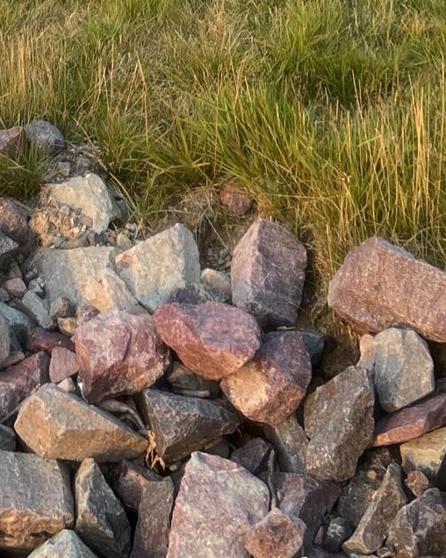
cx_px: -26
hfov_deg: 16.3
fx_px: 1519
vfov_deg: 18.6
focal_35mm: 92
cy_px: -254
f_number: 1.5
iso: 40
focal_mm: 5.7
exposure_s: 1/180
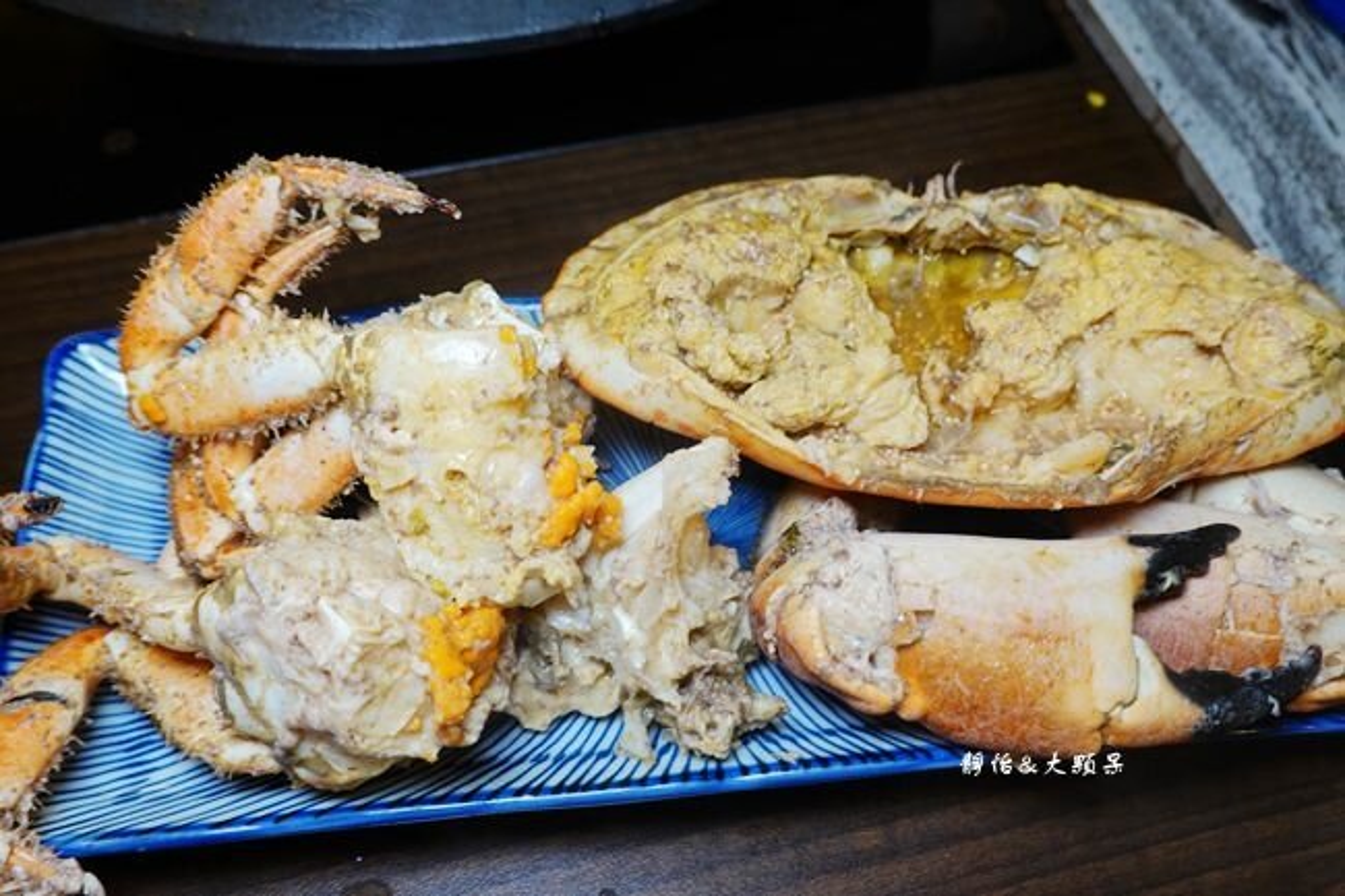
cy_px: 448
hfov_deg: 51.9
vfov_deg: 35.9
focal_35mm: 37
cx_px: 672
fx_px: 1382
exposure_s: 1/40
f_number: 3.5
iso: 200
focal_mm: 13.56
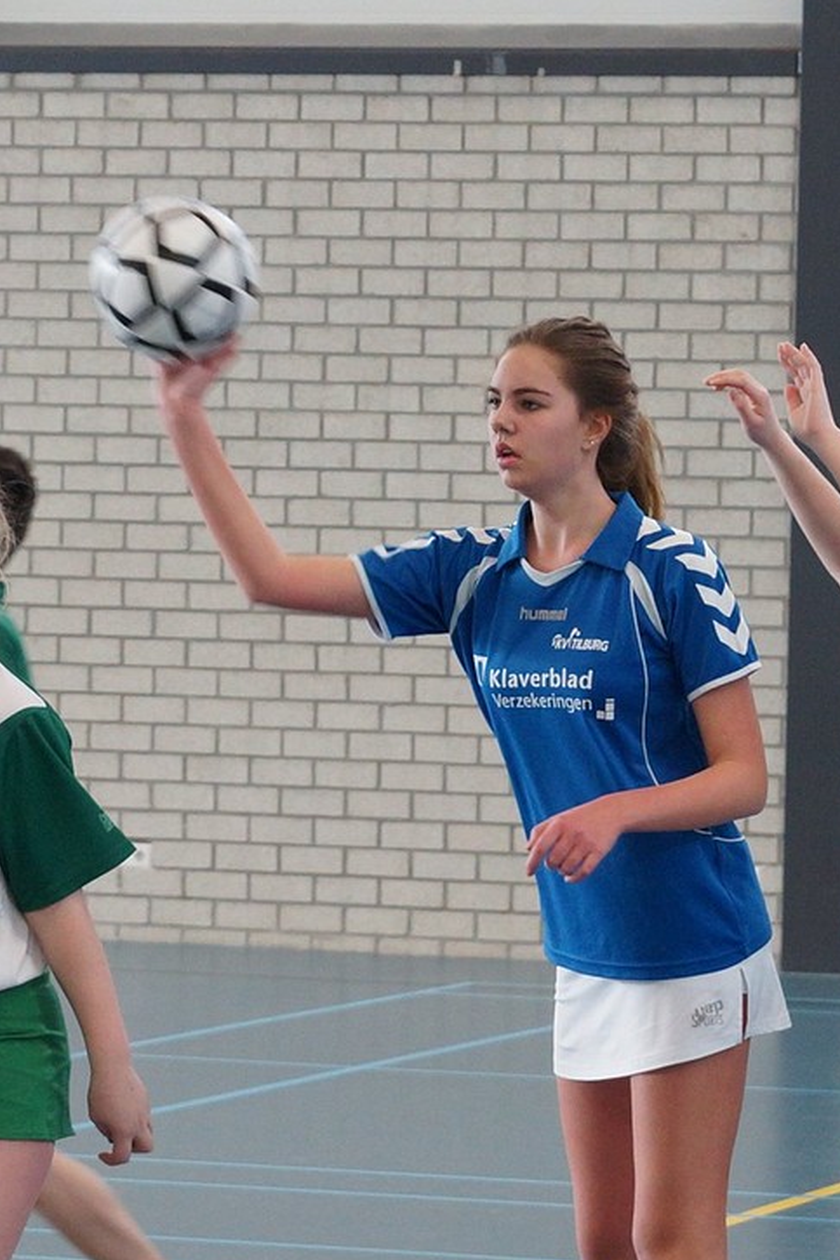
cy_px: 666
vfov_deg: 19.3
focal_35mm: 106
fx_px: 3711
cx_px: 508
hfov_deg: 12.9
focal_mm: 50
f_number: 4
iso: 800
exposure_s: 1/125
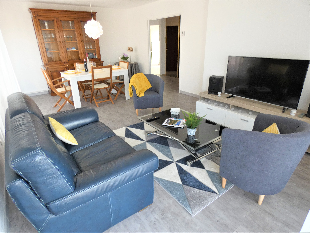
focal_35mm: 20
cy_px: 116
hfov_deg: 81.7
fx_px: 179
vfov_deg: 66.0
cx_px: 155
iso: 125
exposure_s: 1/60
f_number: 2.8
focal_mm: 3.6
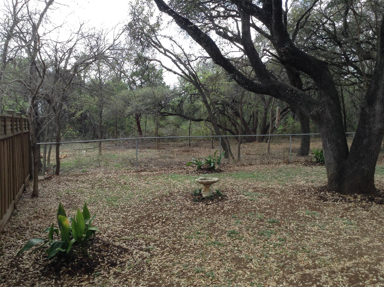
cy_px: 144
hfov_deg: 55.4
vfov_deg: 42.8
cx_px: 192
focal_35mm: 33
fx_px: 365
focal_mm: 3.3
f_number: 2.4
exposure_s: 1/345
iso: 25
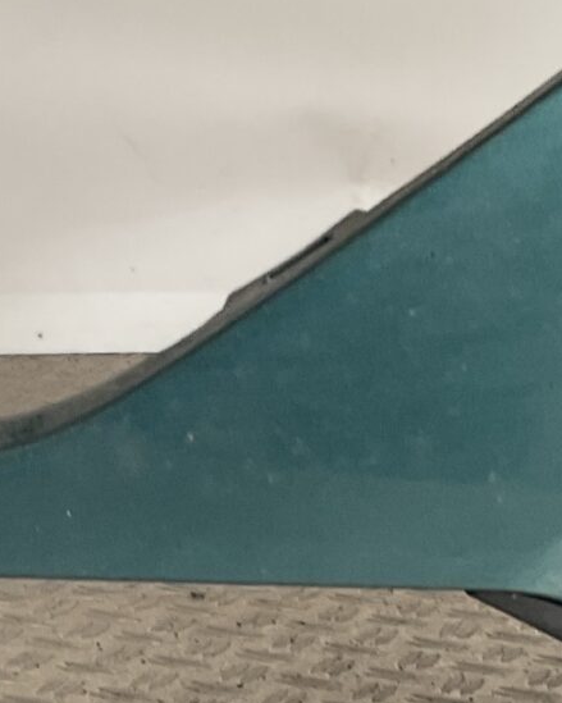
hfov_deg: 11.7
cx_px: 155
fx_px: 2745
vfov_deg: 14.4
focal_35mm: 132
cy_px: 689
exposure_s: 1/50
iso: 50
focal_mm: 3
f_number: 1.8
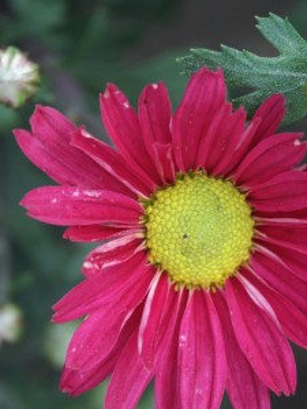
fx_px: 3157
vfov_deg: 7.4
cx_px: 192
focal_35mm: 267
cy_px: 240
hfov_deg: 5.6
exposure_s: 1/180
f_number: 3.5
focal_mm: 50.69
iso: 125
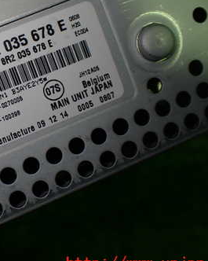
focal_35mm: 53
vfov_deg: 35.2
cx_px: 8
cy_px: 97
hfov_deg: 27.2
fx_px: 408
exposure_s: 1/125
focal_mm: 5.4
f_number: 2.3
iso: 100
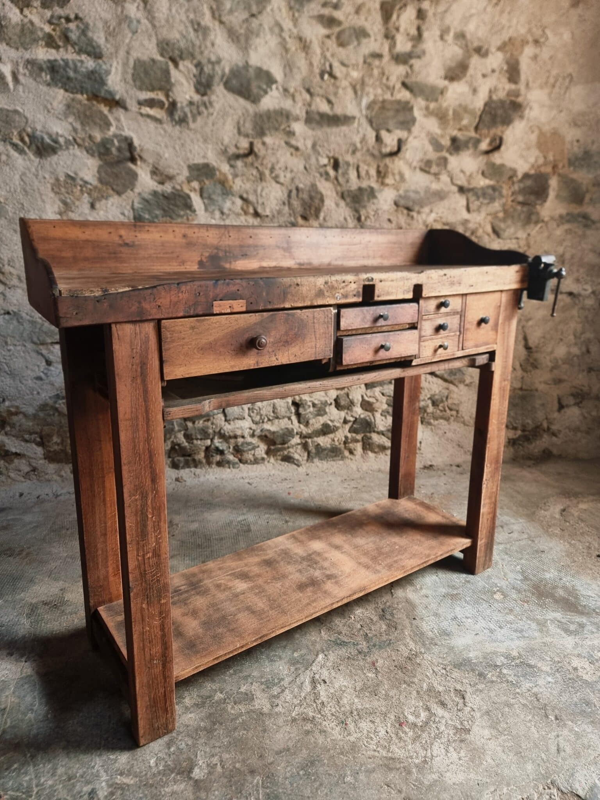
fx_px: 555
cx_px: 300
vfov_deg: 71.6
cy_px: 400
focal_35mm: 24
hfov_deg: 56.8
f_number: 1.8
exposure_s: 1/50
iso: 200
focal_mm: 6.7
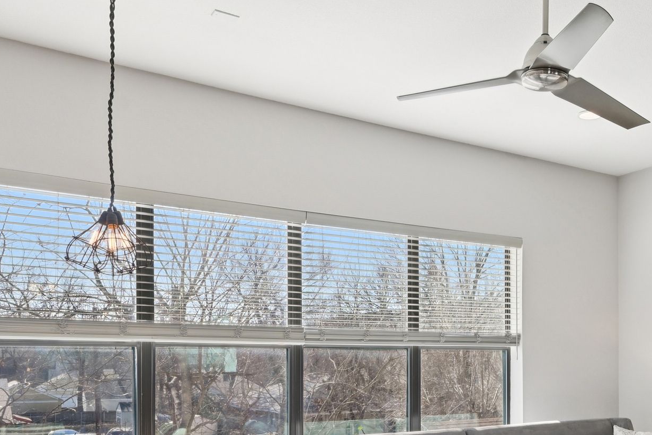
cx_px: 515
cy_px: 359
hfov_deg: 47.1
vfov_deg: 33.1
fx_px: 706
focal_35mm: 39
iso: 400
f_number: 8
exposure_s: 1/80
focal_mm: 16
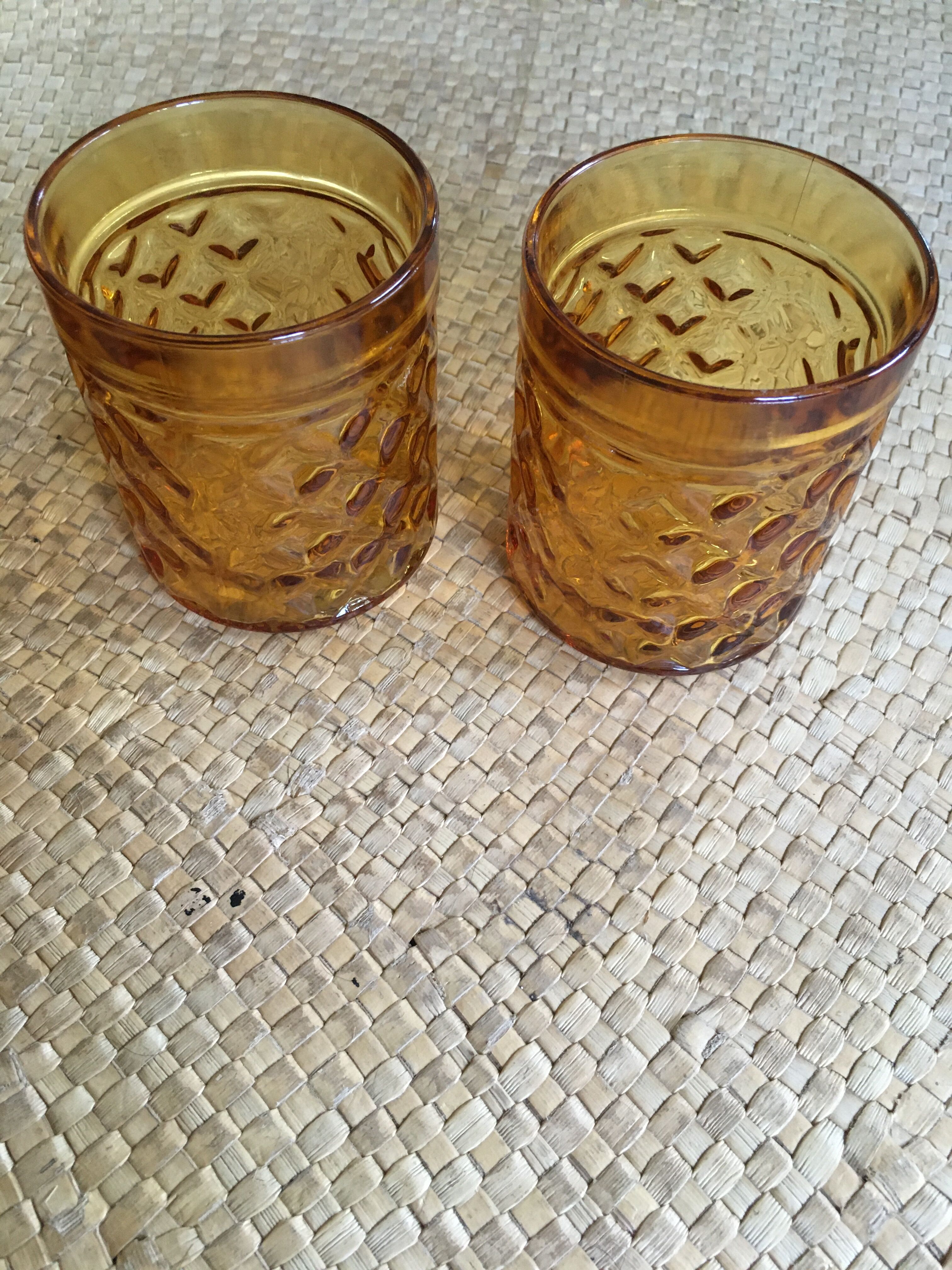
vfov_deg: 61.7
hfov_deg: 48.2
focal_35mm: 29
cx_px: 476
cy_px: 635
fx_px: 1063
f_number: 2.2
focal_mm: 4.15
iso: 200
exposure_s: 1/33
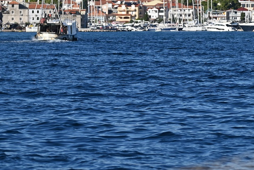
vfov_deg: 5.0
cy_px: -27
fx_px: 1934
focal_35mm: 274
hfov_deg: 7.5
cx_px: 186
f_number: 4.8
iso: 250
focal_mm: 116
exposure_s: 1/4000
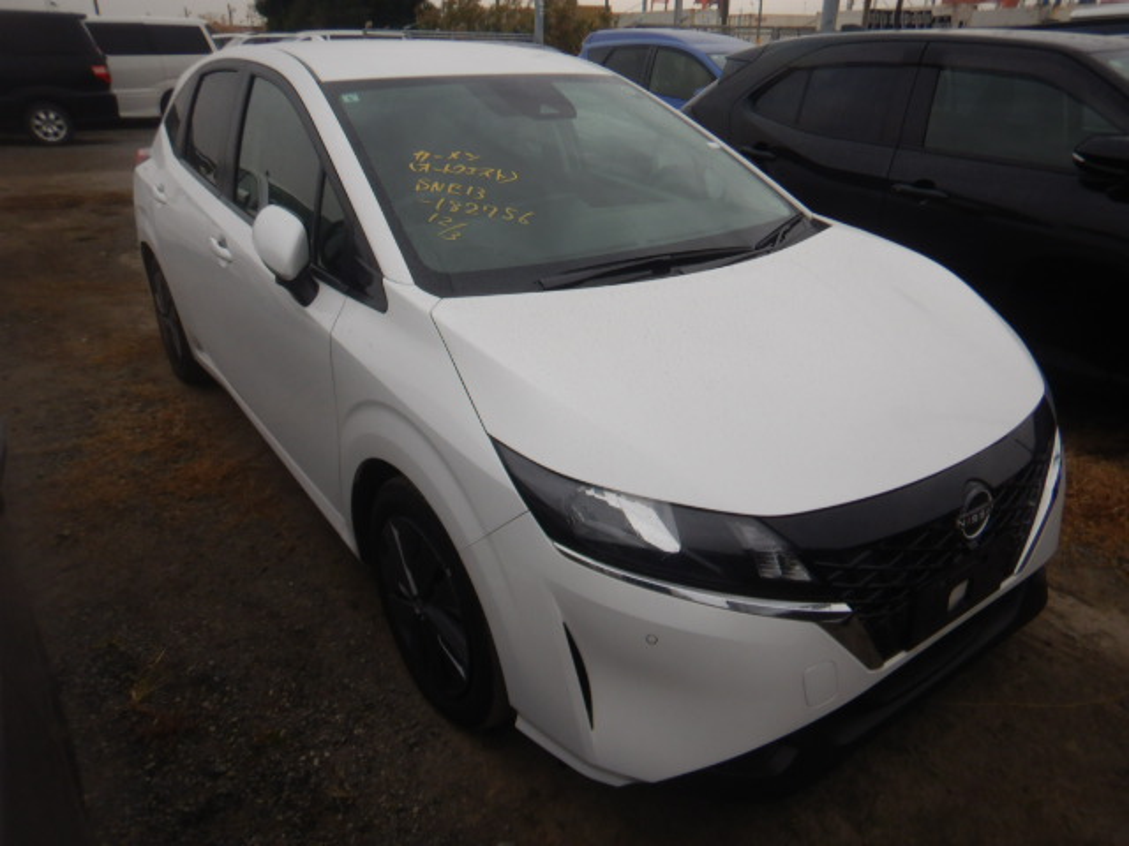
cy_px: 423
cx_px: 564
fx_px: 783
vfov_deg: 56.8
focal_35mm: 24
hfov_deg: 71.6
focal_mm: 4.3
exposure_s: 1/100
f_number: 2.8
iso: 125
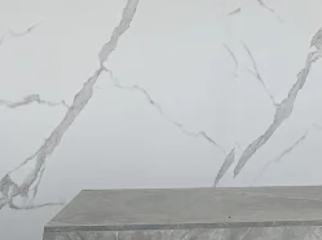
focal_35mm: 139
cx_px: 537
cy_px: -133
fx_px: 1291
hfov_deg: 13.1
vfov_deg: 10.3
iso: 100
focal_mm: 6.76
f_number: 1.78
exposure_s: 1/213
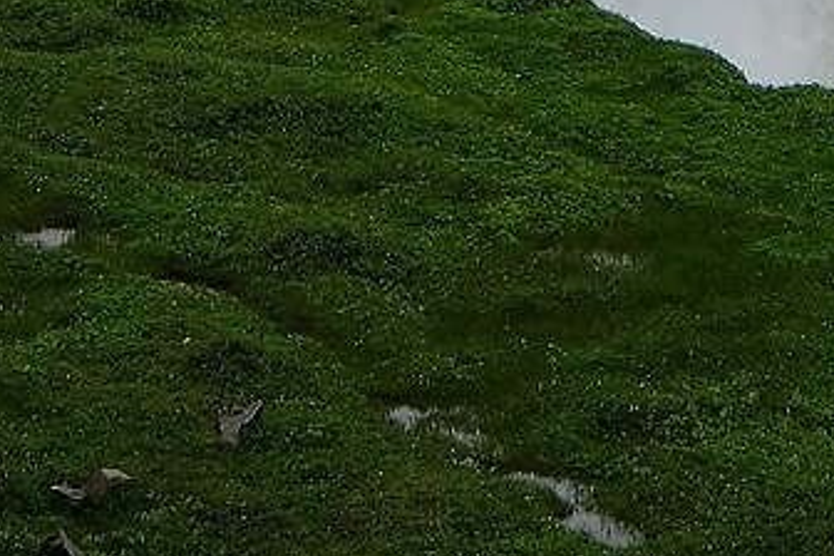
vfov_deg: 5.0
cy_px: -1335
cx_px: 623
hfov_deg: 8.0
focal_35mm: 257
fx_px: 5953
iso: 400
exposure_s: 1/680
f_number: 8
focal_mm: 24
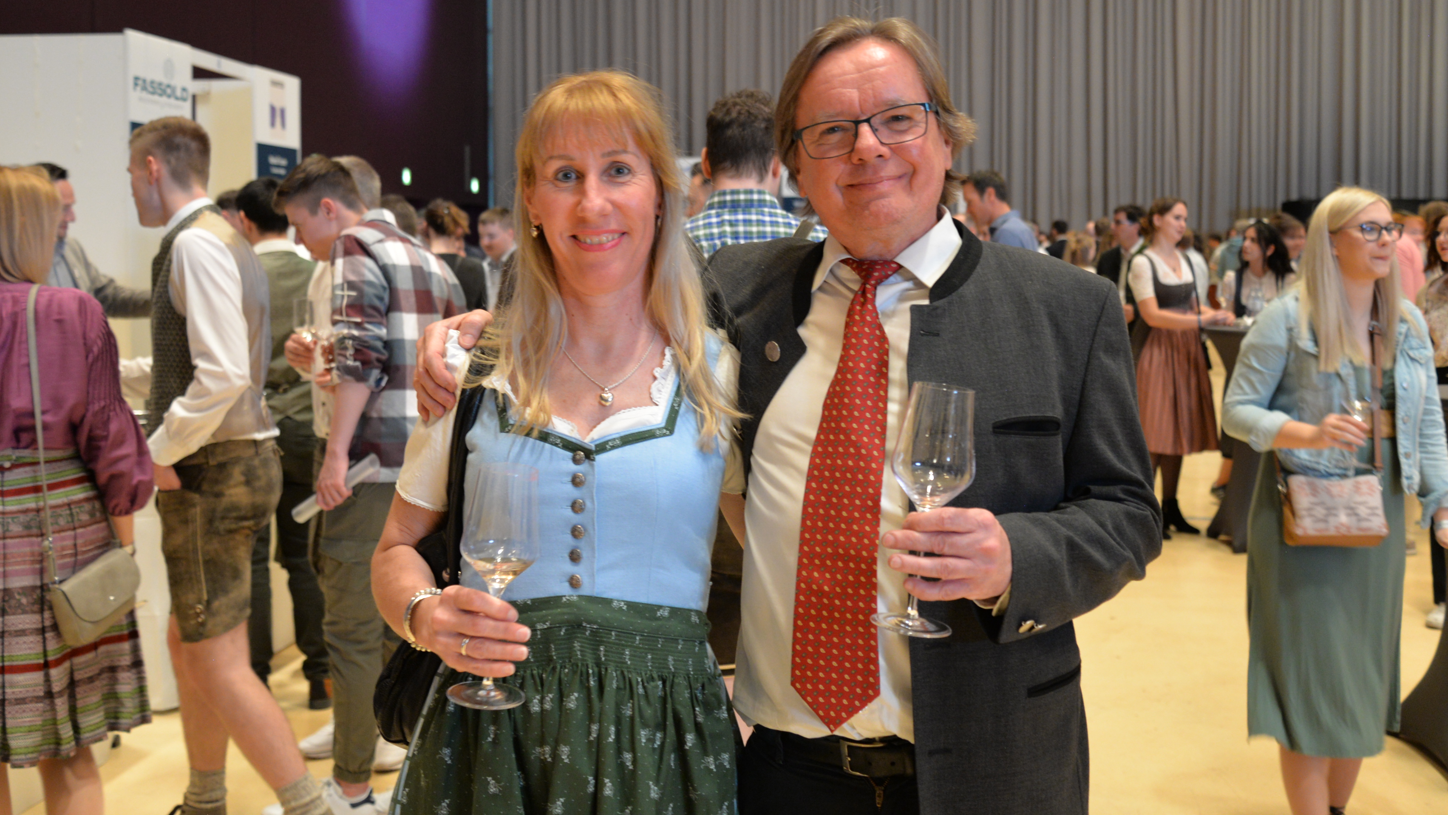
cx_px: 727
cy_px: 270
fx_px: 1651
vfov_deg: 27.5
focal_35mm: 43
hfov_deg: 47.4
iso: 1600
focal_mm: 31
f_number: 4
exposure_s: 1/30
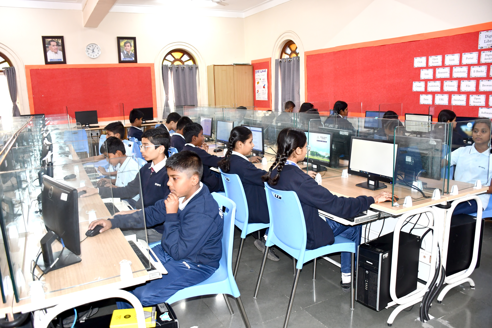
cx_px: 246
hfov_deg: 67.4
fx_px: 369
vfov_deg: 47.9
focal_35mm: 27
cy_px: 164
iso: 1000
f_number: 3.5
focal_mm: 18
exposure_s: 1/60
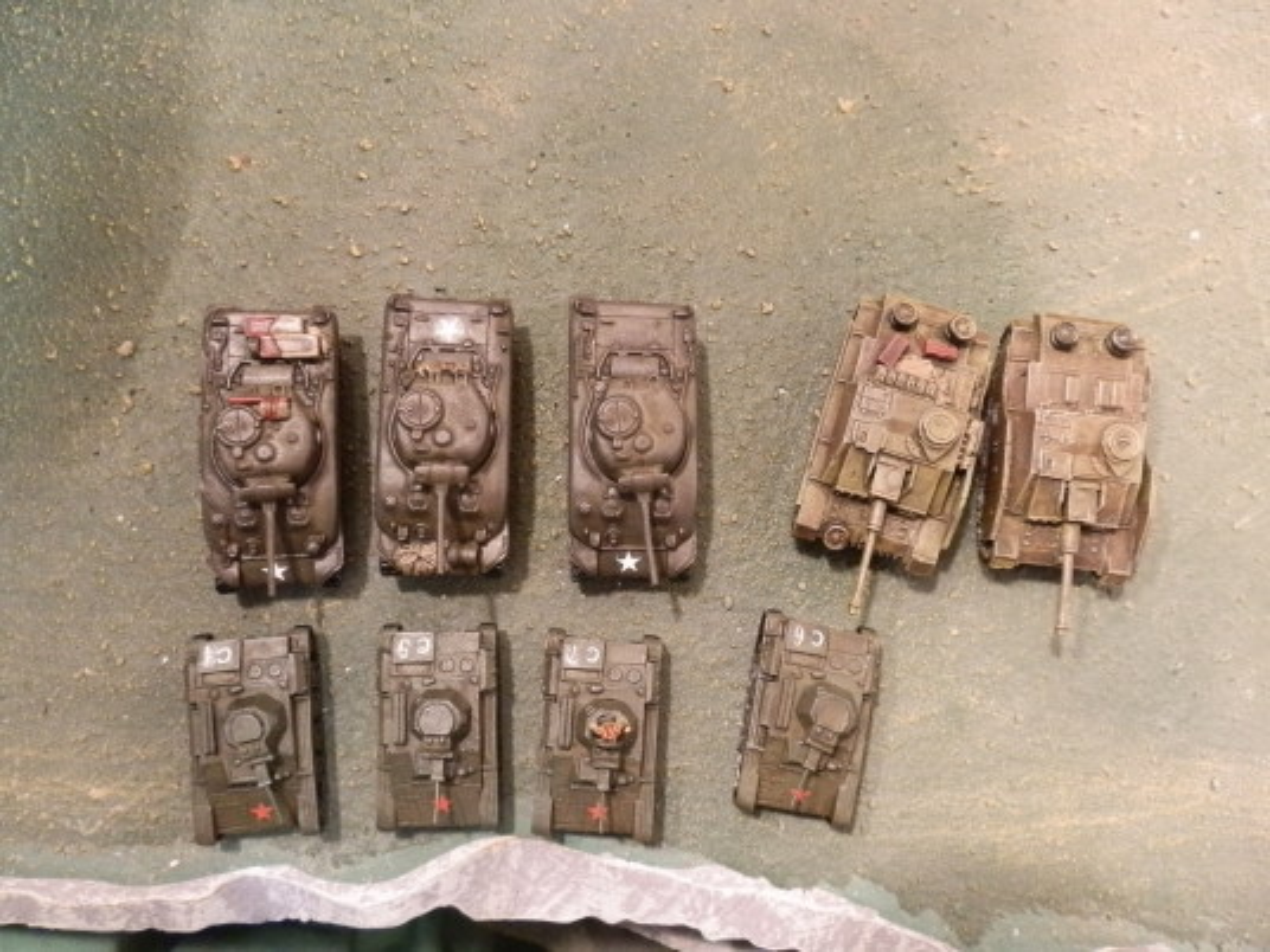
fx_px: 1027
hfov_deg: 63.4
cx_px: 635
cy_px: 476
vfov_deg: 49.7
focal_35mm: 28
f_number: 3.1
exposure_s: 1/50
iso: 400
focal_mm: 5
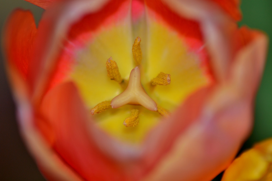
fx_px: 3399
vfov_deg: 3.1
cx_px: 136
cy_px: 90
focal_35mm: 450
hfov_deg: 4.6
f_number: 8
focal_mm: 300
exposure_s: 1/125
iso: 100
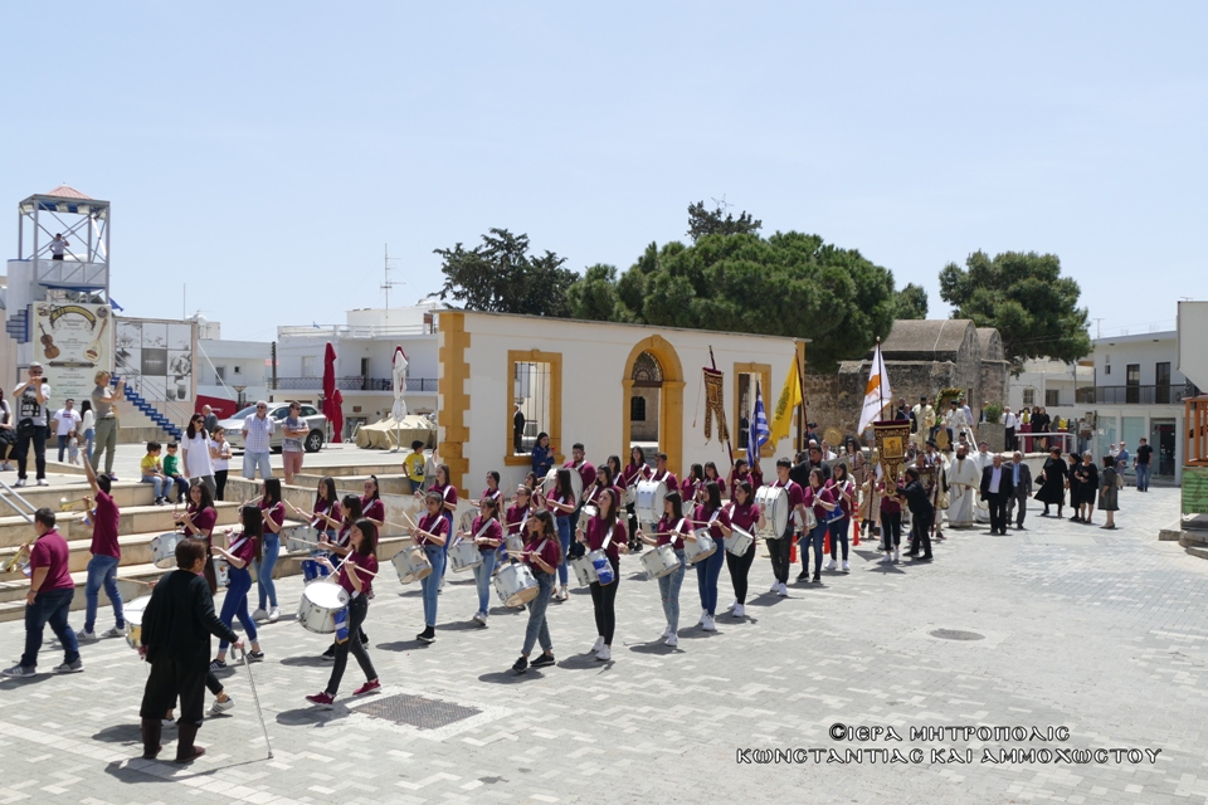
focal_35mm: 36
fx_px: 1208
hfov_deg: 53.1
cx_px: 604
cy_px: 402
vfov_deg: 36.9
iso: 125
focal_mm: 13.16
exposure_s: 1/1600
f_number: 4
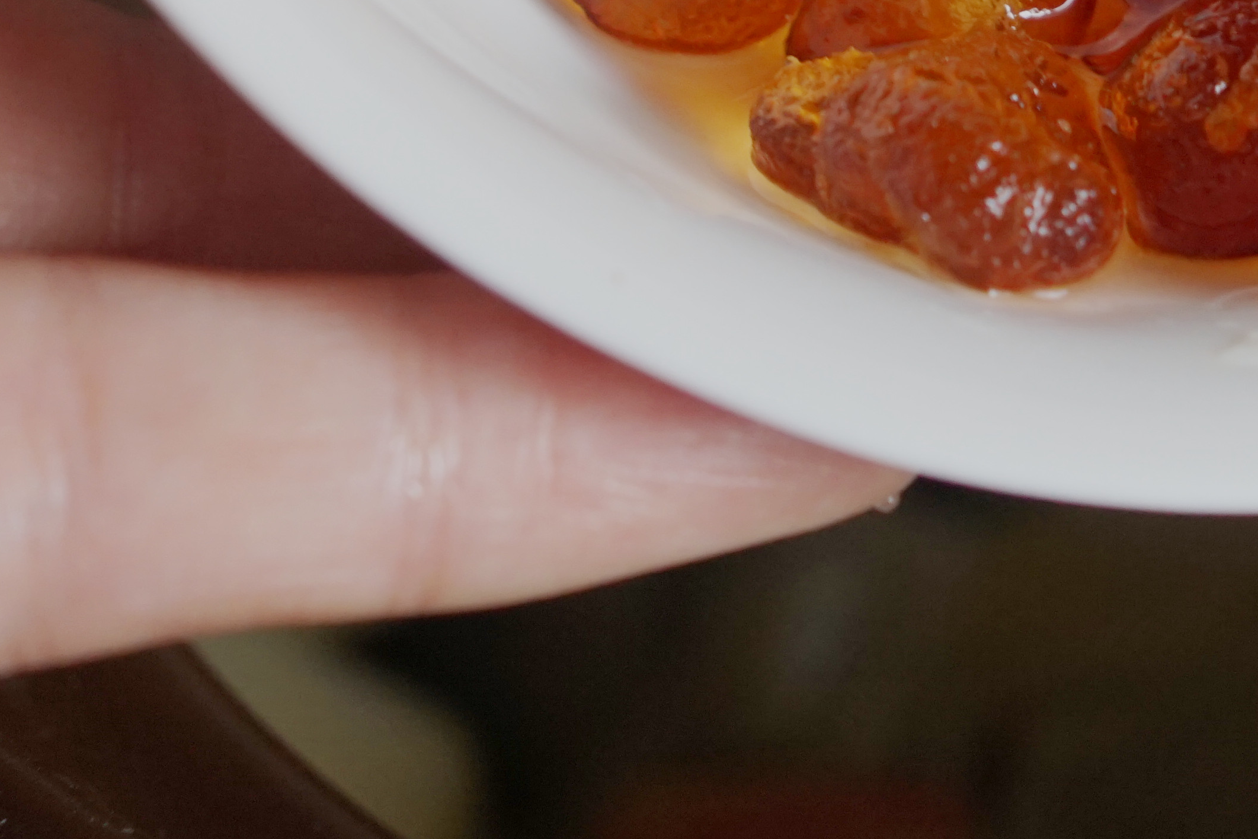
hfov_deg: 9.5
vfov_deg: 6.4
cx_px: 1656
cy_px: -283
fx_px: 7407
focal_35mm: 212
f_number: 4
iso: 640
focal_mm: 50
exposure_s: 1/80
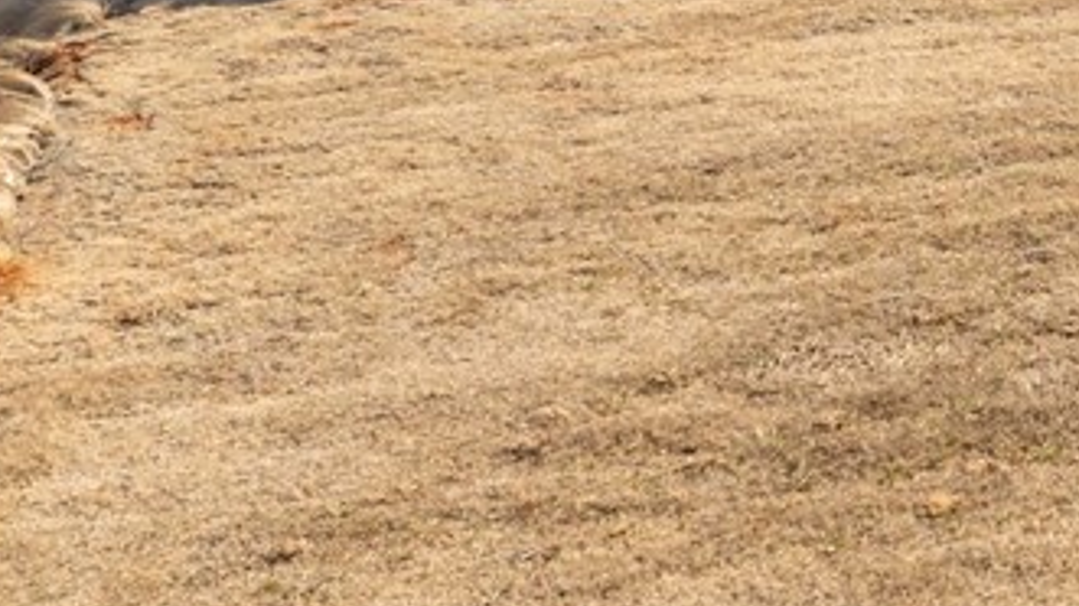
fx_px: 2317
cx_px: 1413
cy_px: 80
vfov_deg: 14.8
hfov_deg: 23.2
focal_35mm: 81
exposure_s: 1/60
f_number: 4.5
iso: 100
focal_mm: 12.29
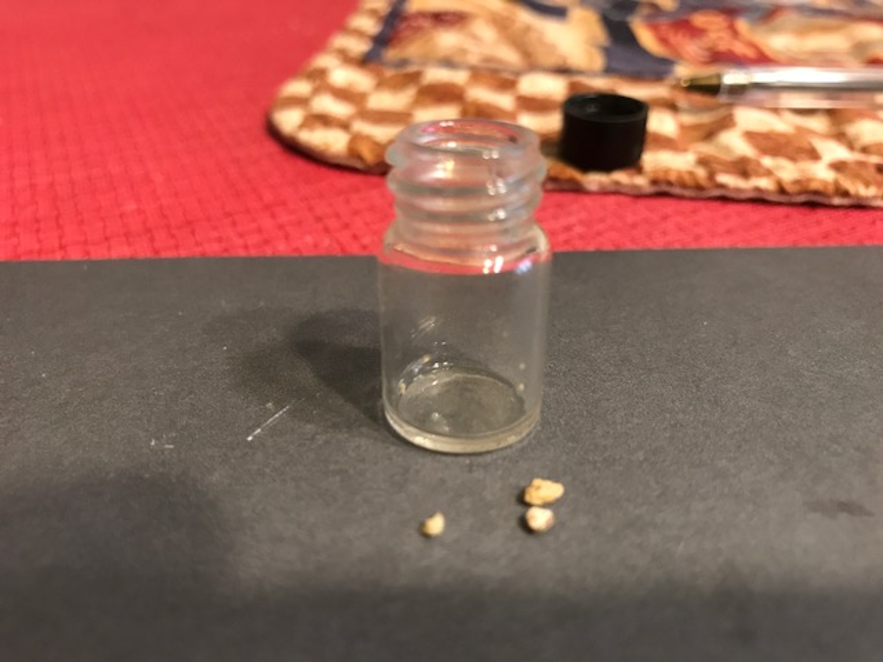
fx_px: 714
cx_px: 442
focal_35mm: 28
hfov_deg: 63.4
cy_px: 331
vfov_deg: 49.7
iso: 100
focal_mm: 3.99
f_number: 1.8
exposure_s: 1/15
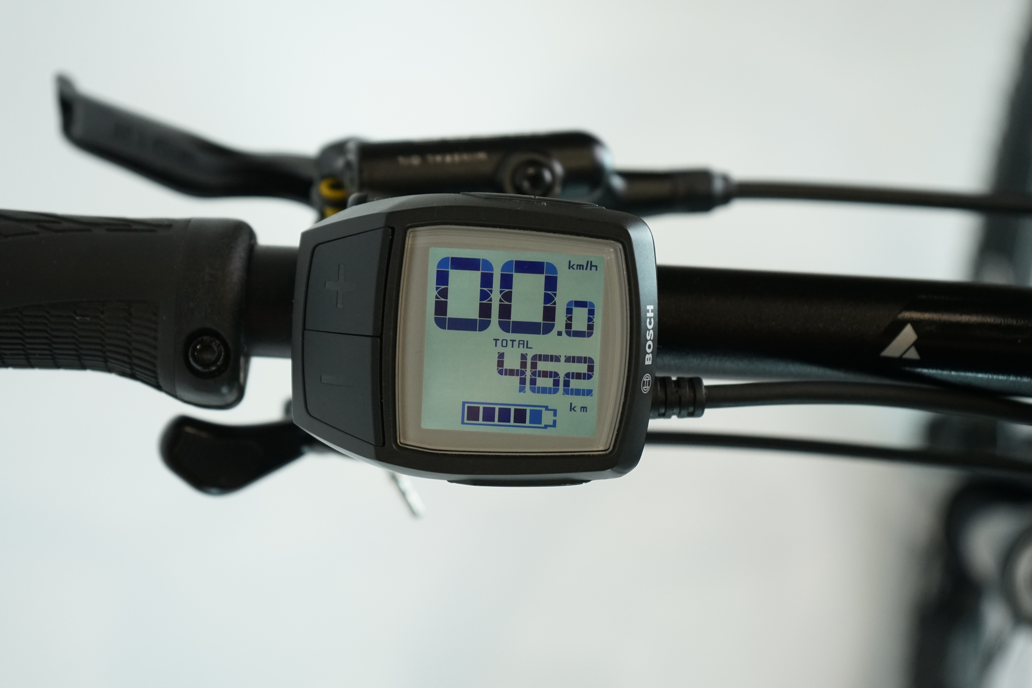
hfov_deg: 33.4
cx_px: 516
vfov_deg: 22.6
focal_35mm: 60
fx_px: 1720
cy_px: 344
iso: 1600
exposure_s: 1/200
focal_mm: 60
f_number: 5.6
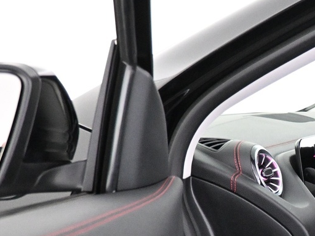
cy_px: 226
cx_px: 447
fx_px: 664
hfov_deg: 22.7
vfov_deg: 19.7
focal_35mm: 73
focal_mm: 16
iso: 4000
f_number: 3.5
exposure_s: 1/50
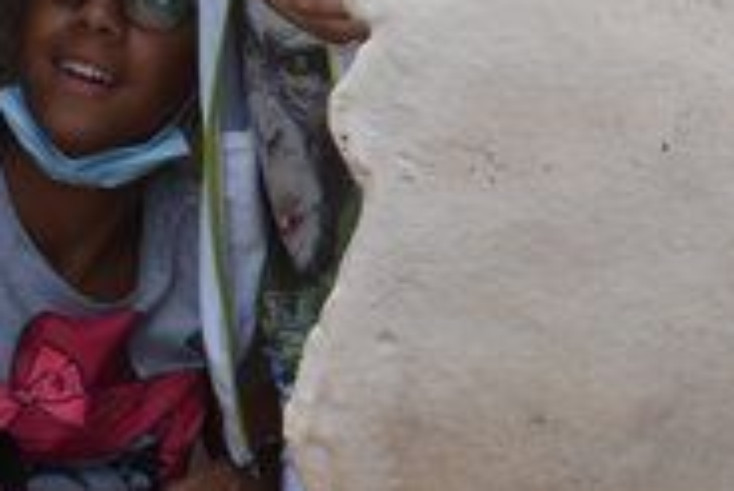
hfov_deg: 10.5
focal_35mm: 192
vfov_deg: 7.2
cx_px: 977
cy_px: 86
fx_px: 3913
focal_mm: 23
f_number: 8
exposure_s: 1/250
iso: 200
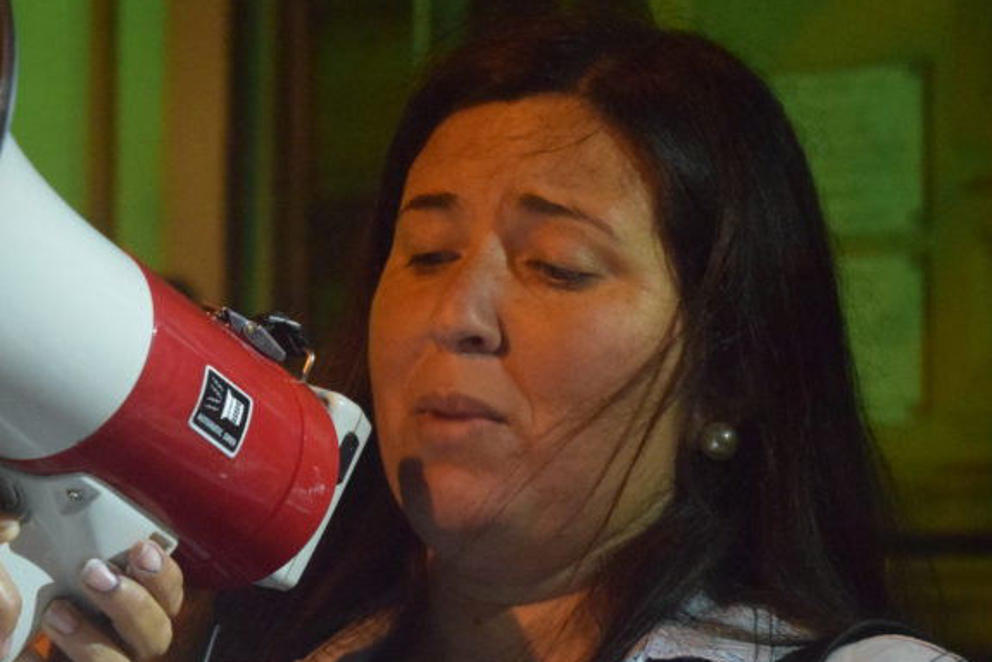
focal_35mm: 147
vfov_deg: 9.4
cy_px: 347
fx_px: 4049
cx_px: 248
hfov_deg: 13.9
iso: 6400
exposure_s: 1/30
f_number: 5.6
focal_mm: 55
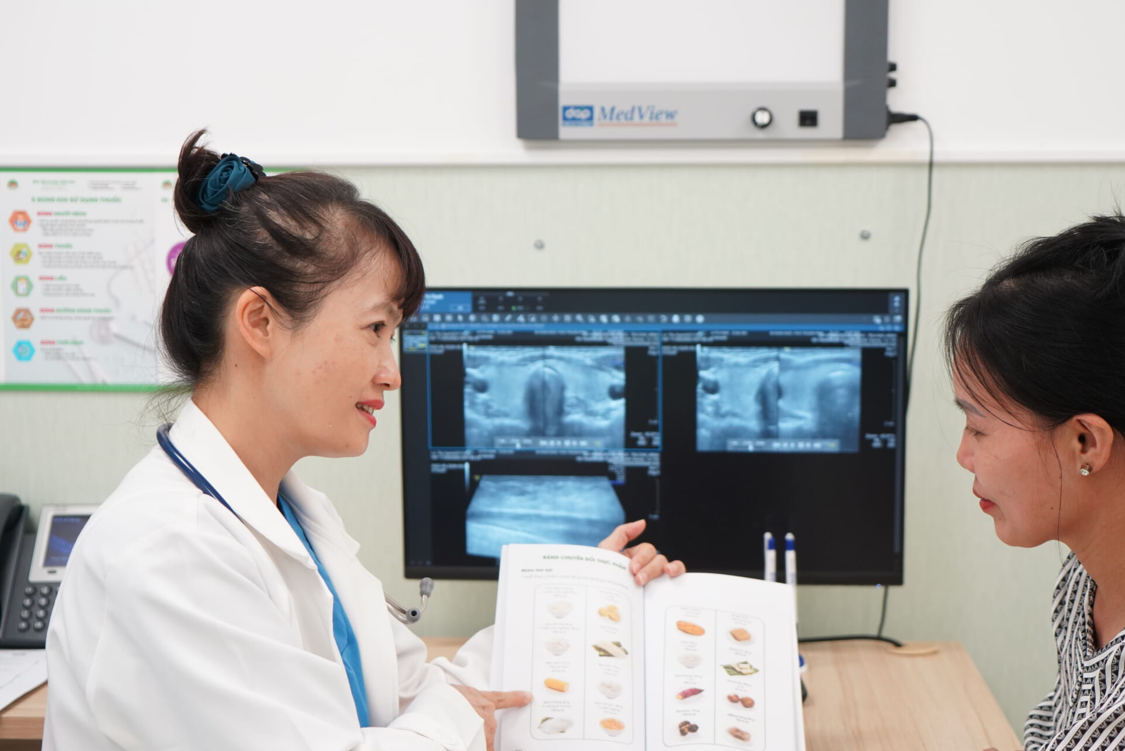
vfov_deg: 21.2
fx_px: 2000
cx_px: 628
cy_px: 469
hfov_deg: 31.4
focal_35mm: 64
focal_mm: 48
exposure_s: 1/200
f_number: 4
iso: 1250
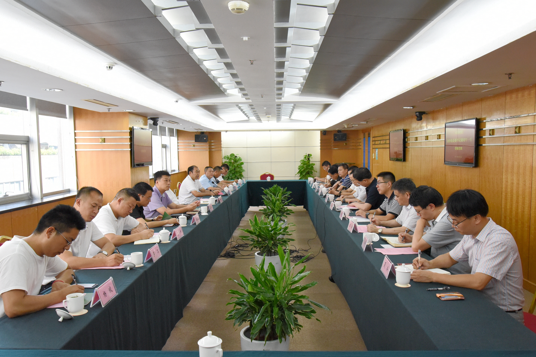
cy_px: 178
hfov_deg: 63.7
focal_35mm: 29
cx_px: 268
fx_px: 432
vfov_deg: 45.0
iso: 5000
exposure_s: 1/80
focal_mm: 29
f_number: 10
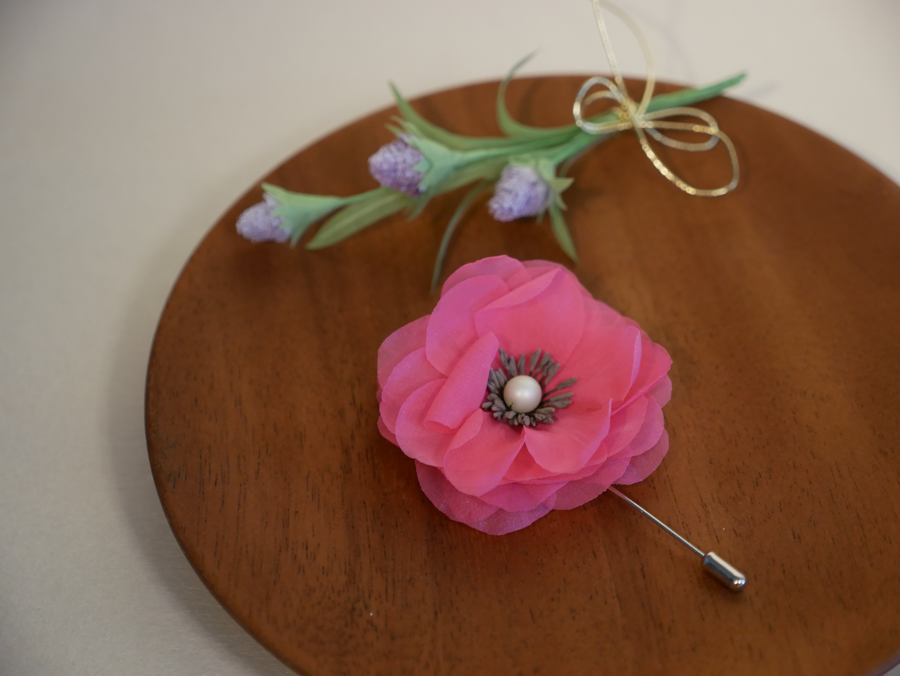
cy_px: 338
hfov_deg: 27.8
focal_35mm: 70
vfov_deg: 21.0
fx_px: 1821
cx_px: 450
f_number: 2.8
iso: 800
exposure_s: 1/125
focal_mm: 35
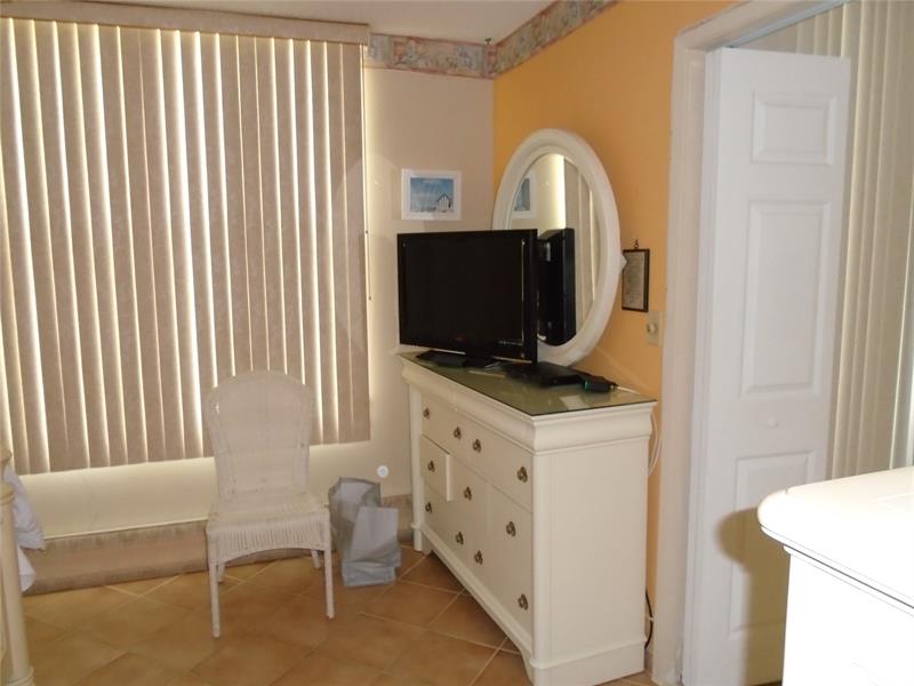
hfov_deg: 67.3
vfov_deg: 53.1
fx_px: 687
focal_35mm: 26
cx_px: 457
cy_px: 343
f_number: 3.2
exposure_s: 1/30
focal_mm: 4.6
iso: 400
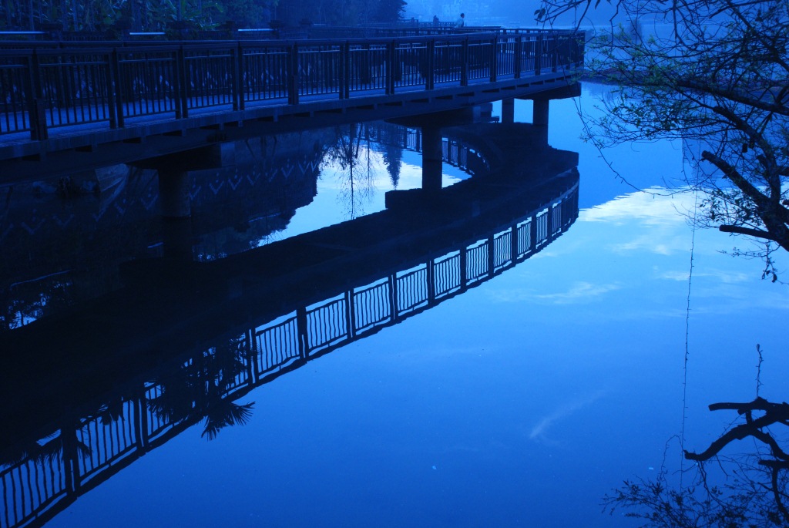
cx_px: 394
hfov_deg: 42.3
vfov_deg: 29.0
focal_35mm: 46
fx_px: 1020
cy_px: 264
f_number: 11
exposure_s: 1/100
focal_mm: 31
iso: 400
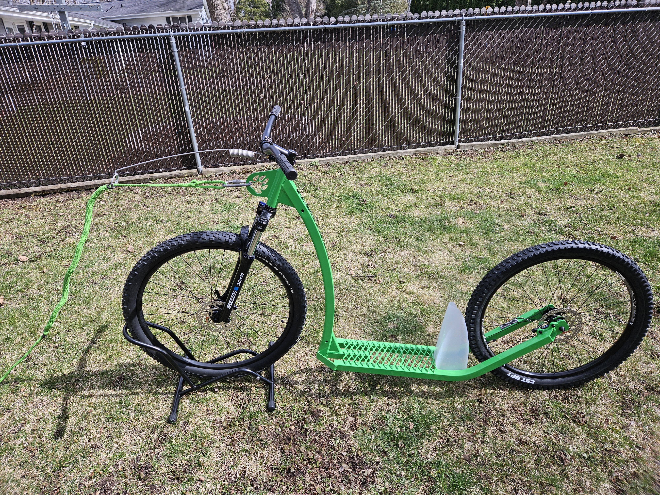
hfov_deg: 73.9
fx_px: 439
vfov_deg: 58.9
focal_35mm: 23
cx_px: 330
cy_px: 248
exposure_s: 1/1248
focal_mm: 5.4
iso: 25
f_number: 1.8
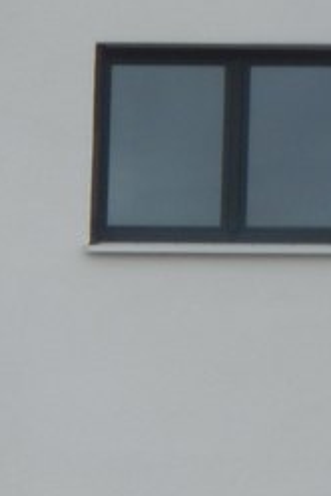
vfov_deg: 3.8
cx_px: -251
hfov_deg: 2.5
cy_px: 675
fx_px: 7557
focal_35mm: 548
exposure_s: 1/80
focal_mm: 23.4
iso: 100
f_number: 5.2
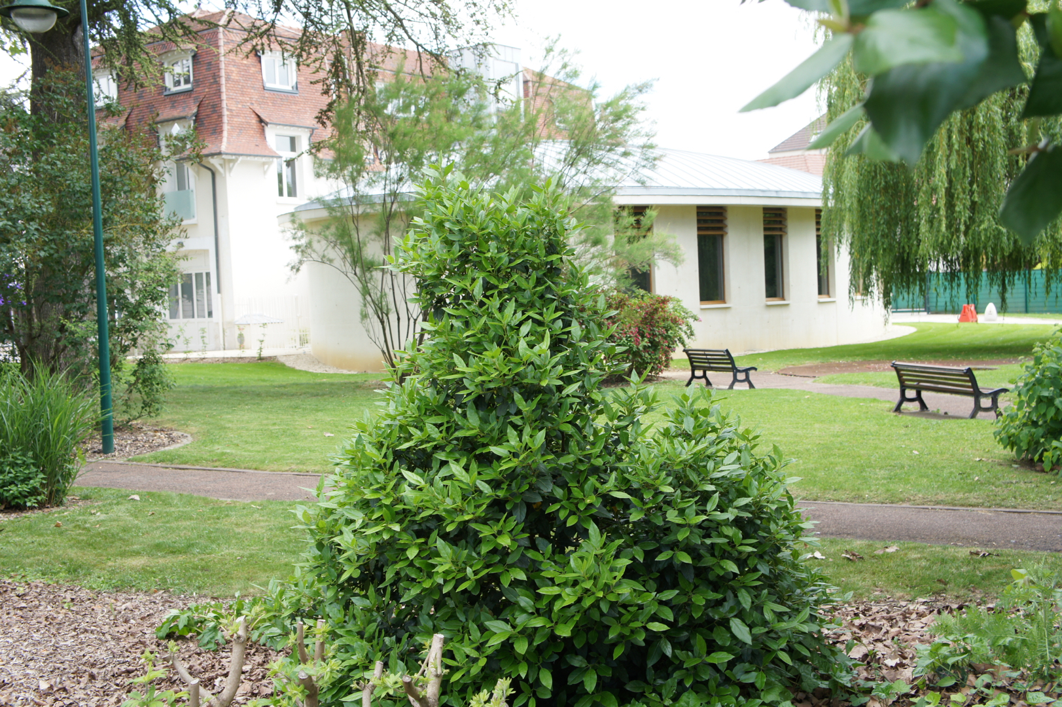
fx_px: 1238
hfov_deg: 46.4
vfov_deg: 31.9
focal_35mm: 42
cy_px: 354
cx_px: 531
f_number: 6.3
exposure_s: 1/125
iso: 200
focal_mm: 28
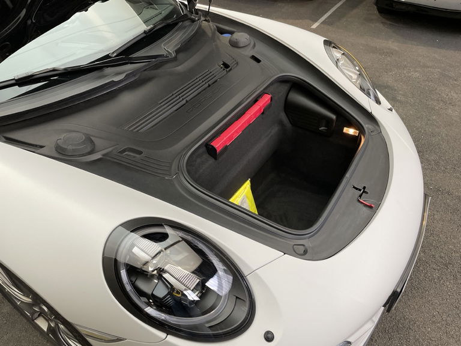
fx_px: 346
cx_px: 230
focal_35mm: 26
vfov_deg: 53.1
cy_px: 173
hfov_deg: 67.3
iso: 125
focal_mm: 4.2
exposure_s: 1/100
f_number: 1.6
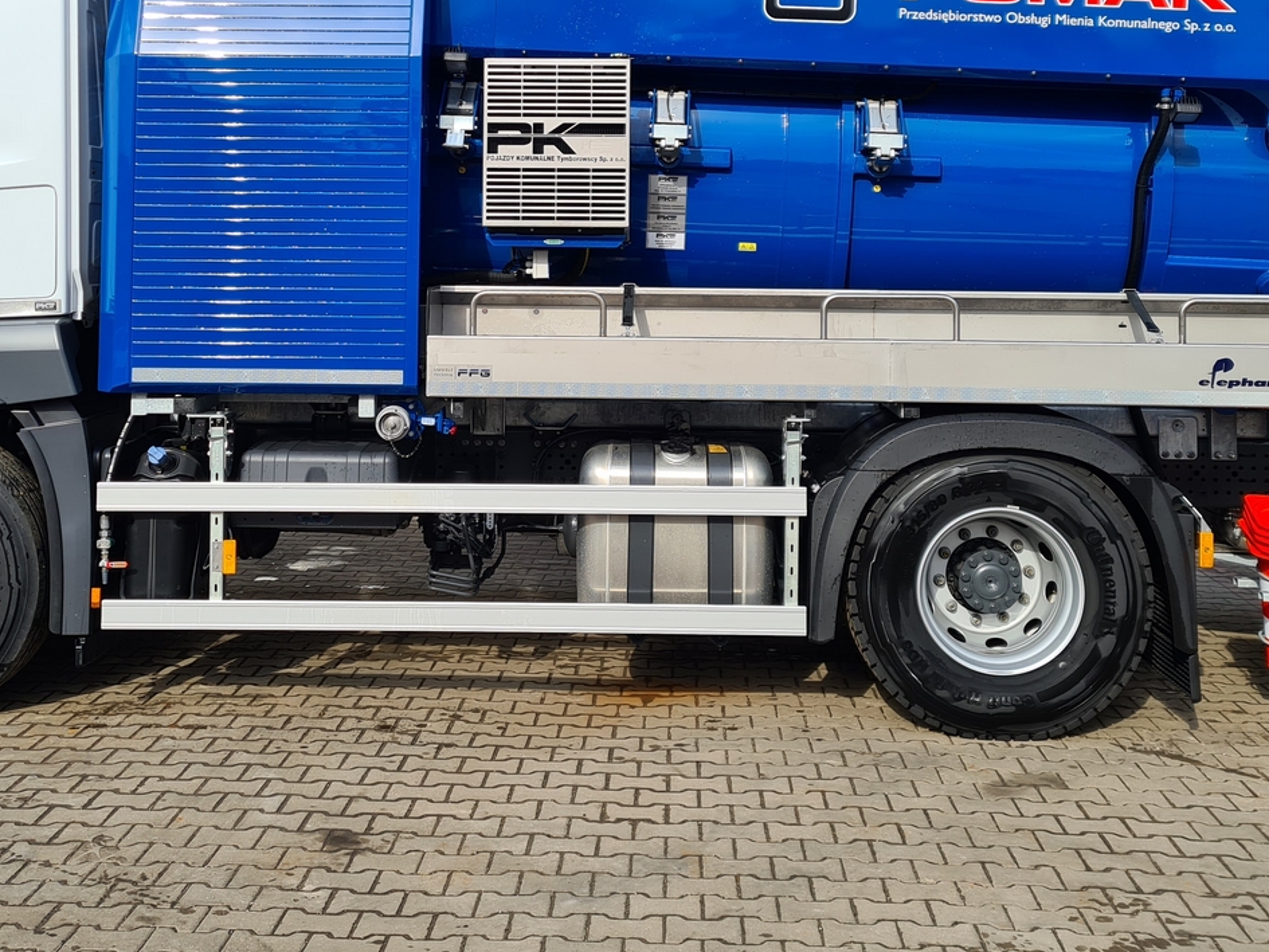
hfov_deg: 42.9
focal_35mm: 44
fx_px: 1613
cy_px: 184
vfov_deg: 32.0
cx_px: 598
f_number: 1.8
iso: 50
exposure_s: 1/1696
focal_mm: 5.4
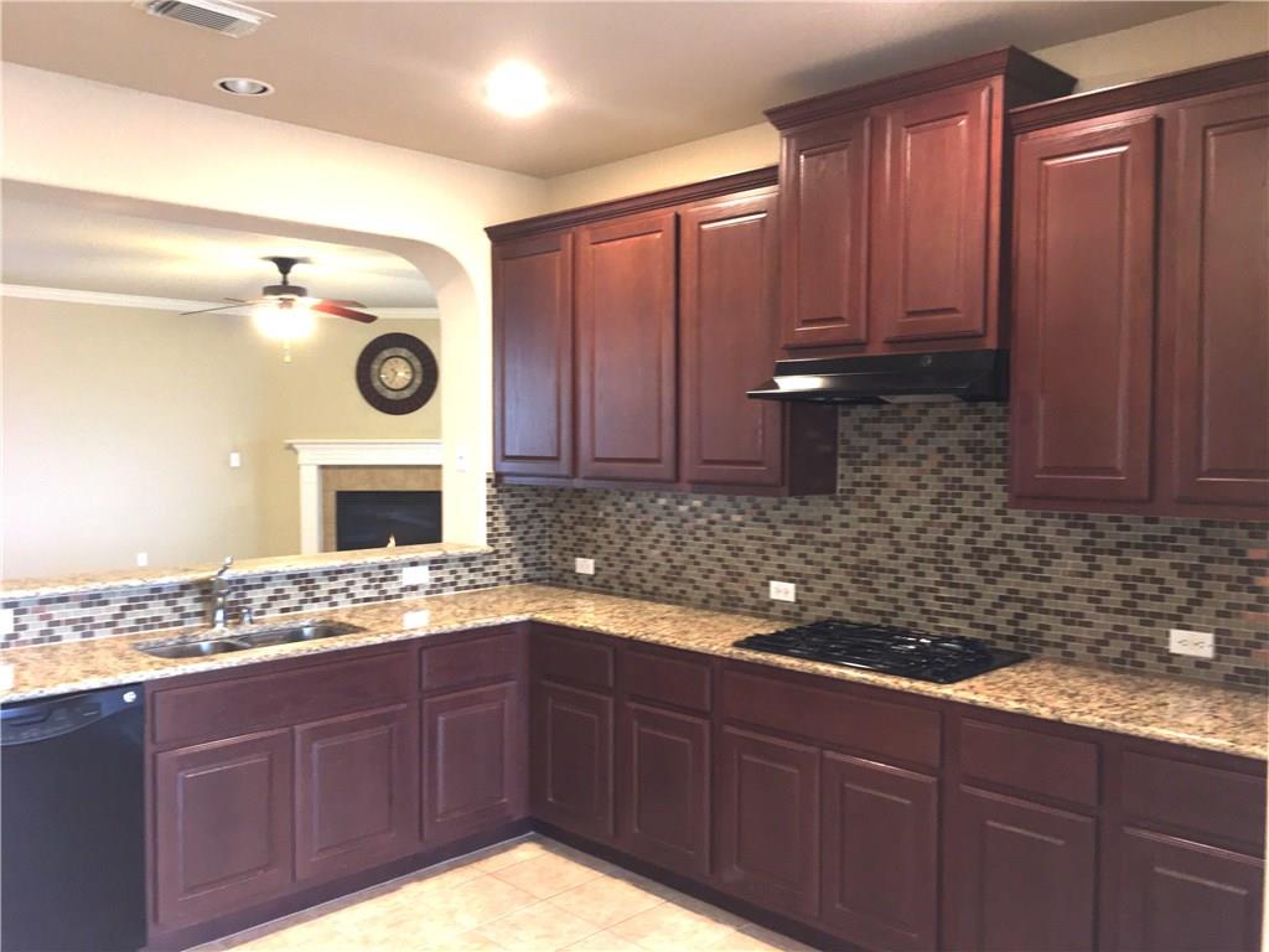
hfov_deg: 61.7
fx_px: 1063
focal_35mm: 29
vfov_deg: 48.2
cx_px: 634
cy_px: 476
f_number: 2.2
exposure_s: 1/24
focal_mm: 4.15
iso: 50
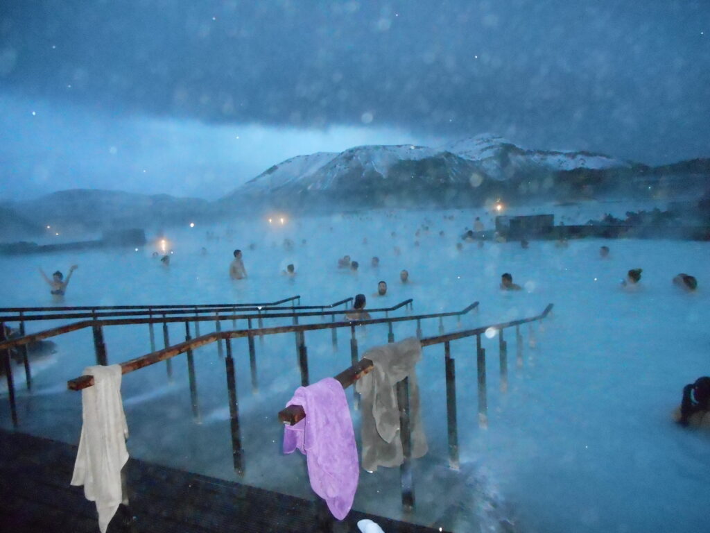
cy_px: 266
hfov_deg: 69.4
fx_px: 513
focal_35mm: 25
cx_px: 355
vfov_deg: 54.9
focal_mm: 4.5
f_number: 3.7
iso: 1600
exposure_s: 1/25
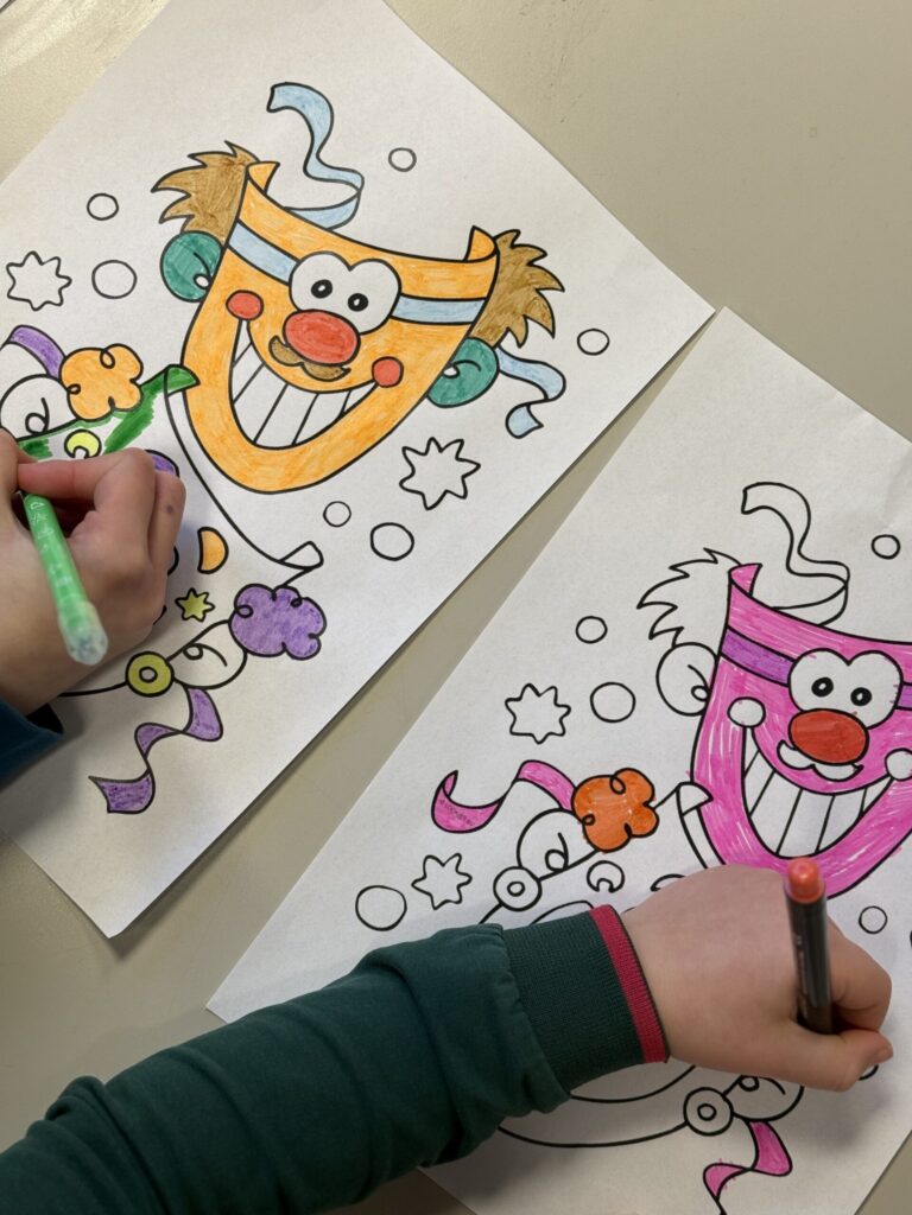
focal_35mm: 48
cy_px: 608
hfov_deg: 30.3
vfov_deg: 39.7
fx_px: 1686
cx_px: 456
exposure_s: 1/121
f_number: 1.78
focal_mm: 6.76
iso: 80
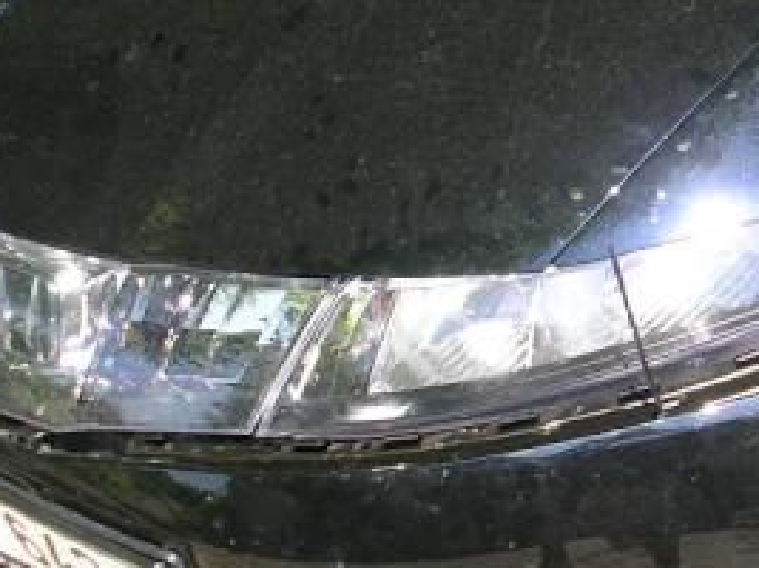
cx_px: 600
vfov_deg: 16.2
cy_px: 250
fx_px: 1994
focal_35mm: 91
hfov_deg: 21.3
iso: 50
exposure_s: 1/356
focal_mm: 5.8
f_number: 2.8
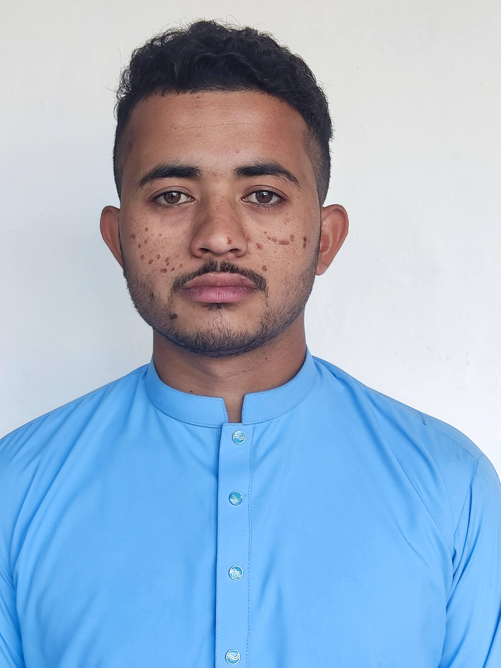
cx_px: 250
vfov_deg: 37.5
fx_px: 984
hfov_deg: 28.6
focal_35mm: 51
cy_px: 334
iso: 118
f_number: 1.79
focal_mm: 4.71
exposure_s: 1/50
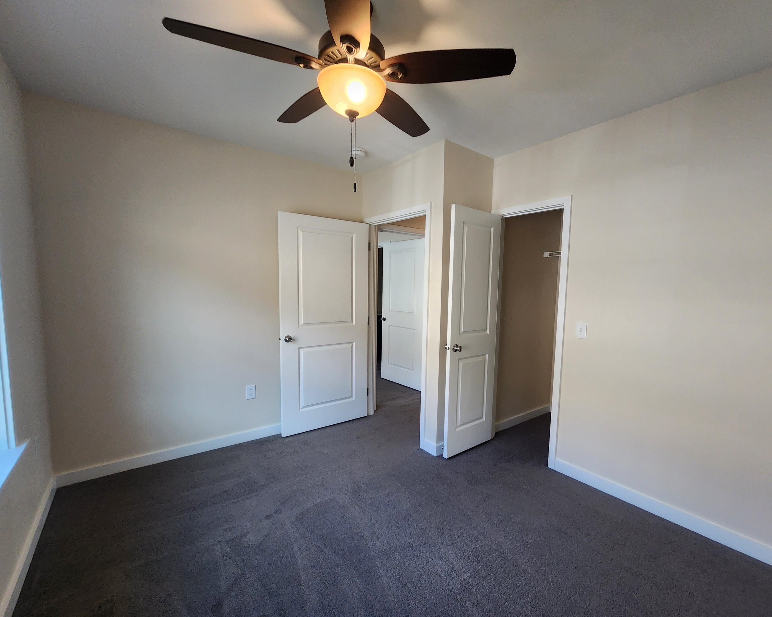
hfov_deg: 100.6
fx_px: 320
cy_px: 317
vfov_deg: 88.0
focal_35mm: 14
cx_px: 408
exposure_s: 1/60
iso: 160
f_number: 2.2
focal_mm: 2.2
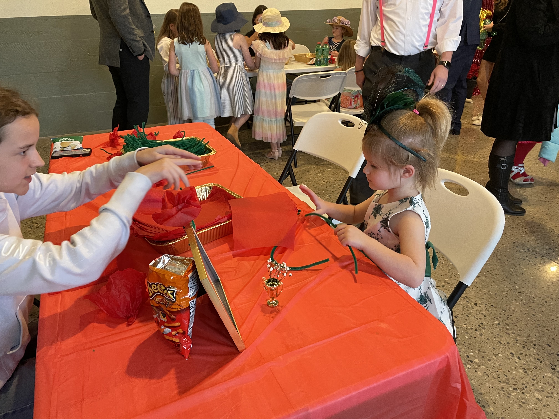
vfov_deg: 53.1
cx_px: 280
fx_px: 420
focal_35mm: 26
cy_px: 210
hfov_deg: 67.3
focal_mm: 4.2
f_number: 1.6
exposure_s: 1/60
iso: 250
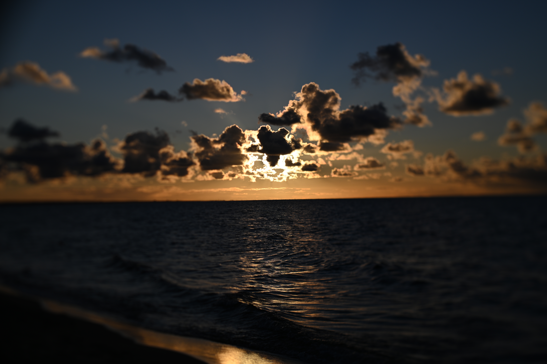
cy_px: 182
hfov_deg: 39.6
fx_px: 759
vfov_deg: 27.0
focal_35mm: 50
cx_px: 274
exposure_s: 1/5000
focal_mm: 50
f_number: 1.4
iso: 100
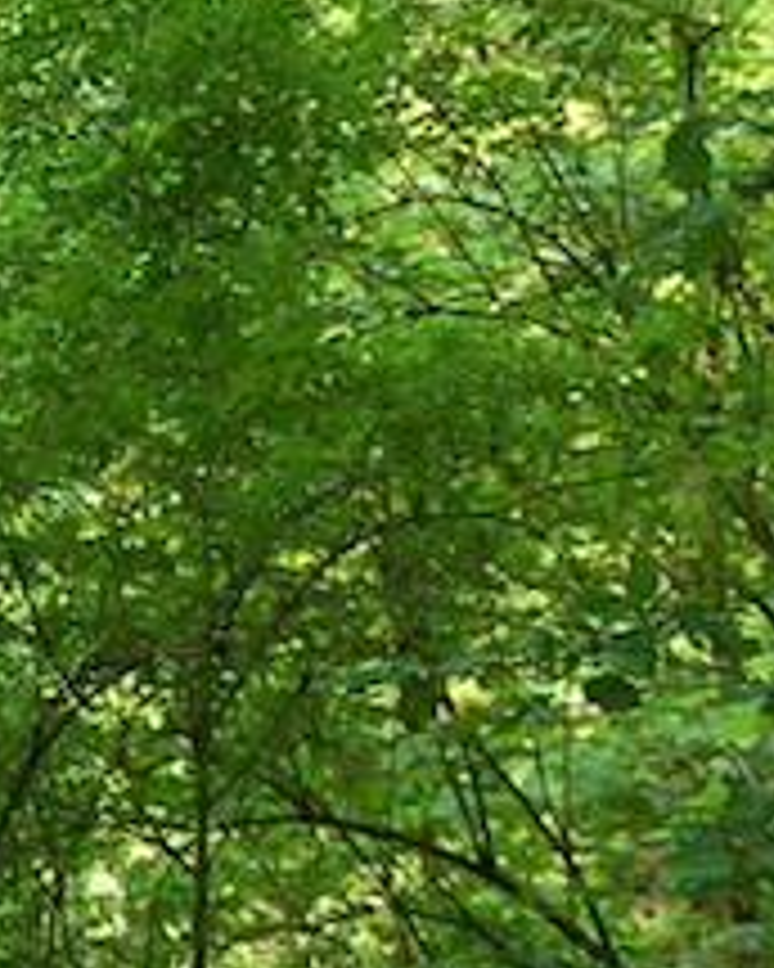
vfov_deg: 6.5
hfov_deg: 5.1
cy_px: -79
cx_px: -878
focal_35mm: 294
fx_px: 8418
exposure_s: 1/125
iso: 400
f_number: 5.6
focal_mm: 44
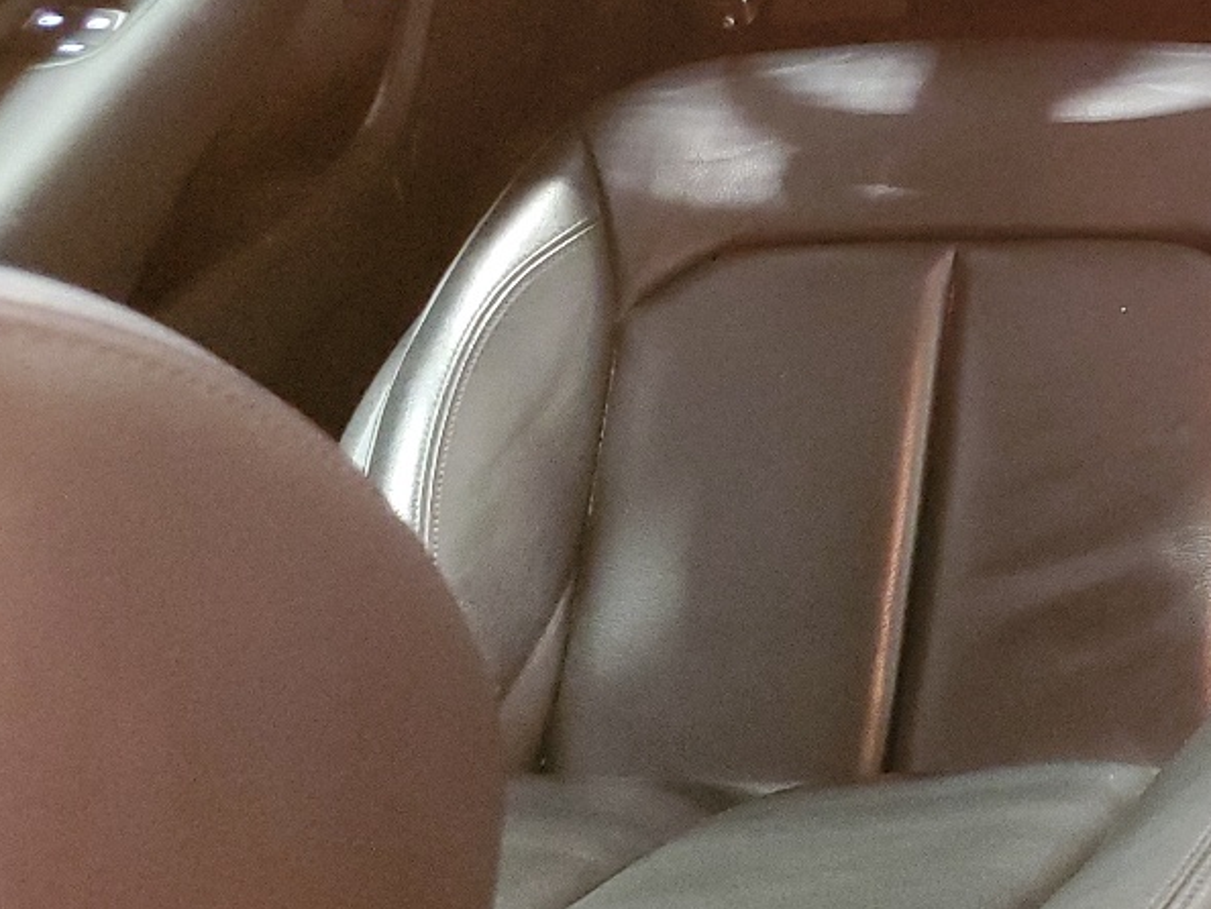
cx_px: 1617
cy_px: 126
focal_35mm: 70
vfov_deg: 20.7
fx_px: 2450
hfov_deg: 24.0
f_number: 1.5
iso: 550
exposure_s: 1/15
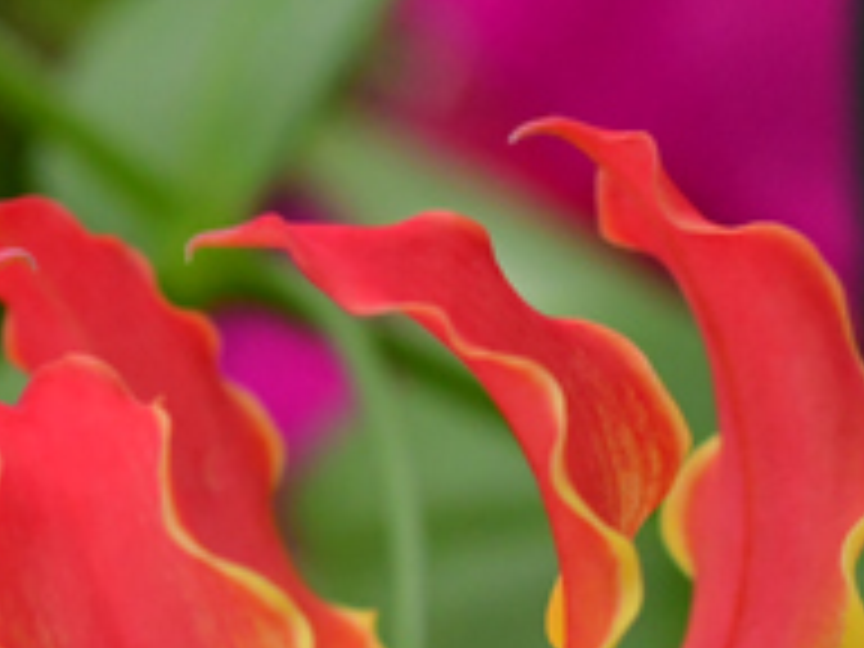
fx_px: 12230
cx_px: -382
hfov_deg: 4.0
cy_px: 1001
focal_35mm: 490
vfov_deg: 3.0
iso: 1250
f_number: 4.5
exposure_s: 1/1000
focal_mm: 90
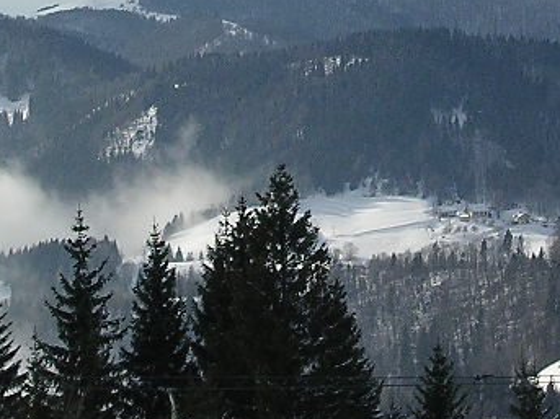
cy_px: 46
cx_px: 351
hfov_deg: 9.9
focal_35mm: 200
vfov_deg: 7.4
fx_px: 3234
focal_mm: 10.2
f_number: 3.6
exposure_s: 1/938
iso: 100
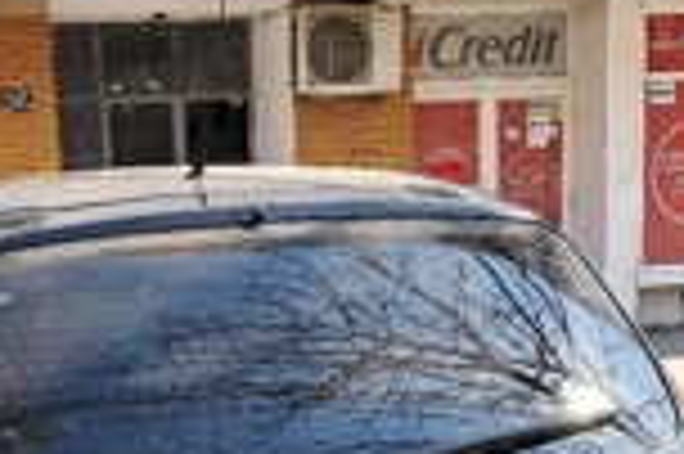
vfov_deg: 17.5
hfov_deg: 27.1
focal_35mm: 74
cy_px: 544
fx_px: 1404
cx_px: 198
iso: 50
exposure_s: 1/167
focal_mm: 4
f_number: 1.8
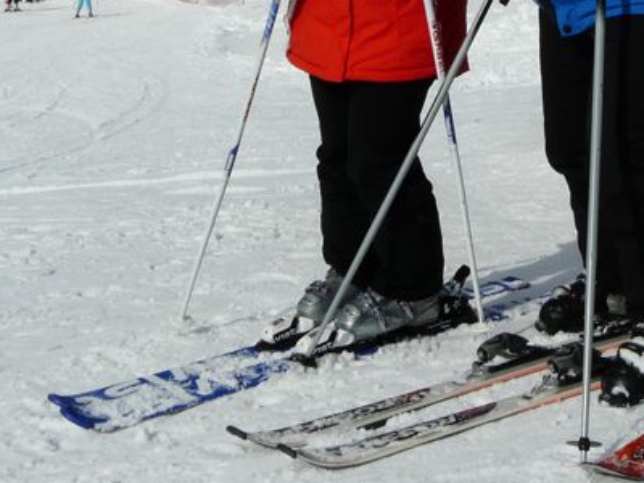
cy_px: 9
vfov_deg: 19.9
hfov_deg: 26.8
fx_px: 1339
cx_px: 459
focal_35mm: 72
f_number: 8
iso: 100
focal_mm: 5.2
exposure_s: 1/500
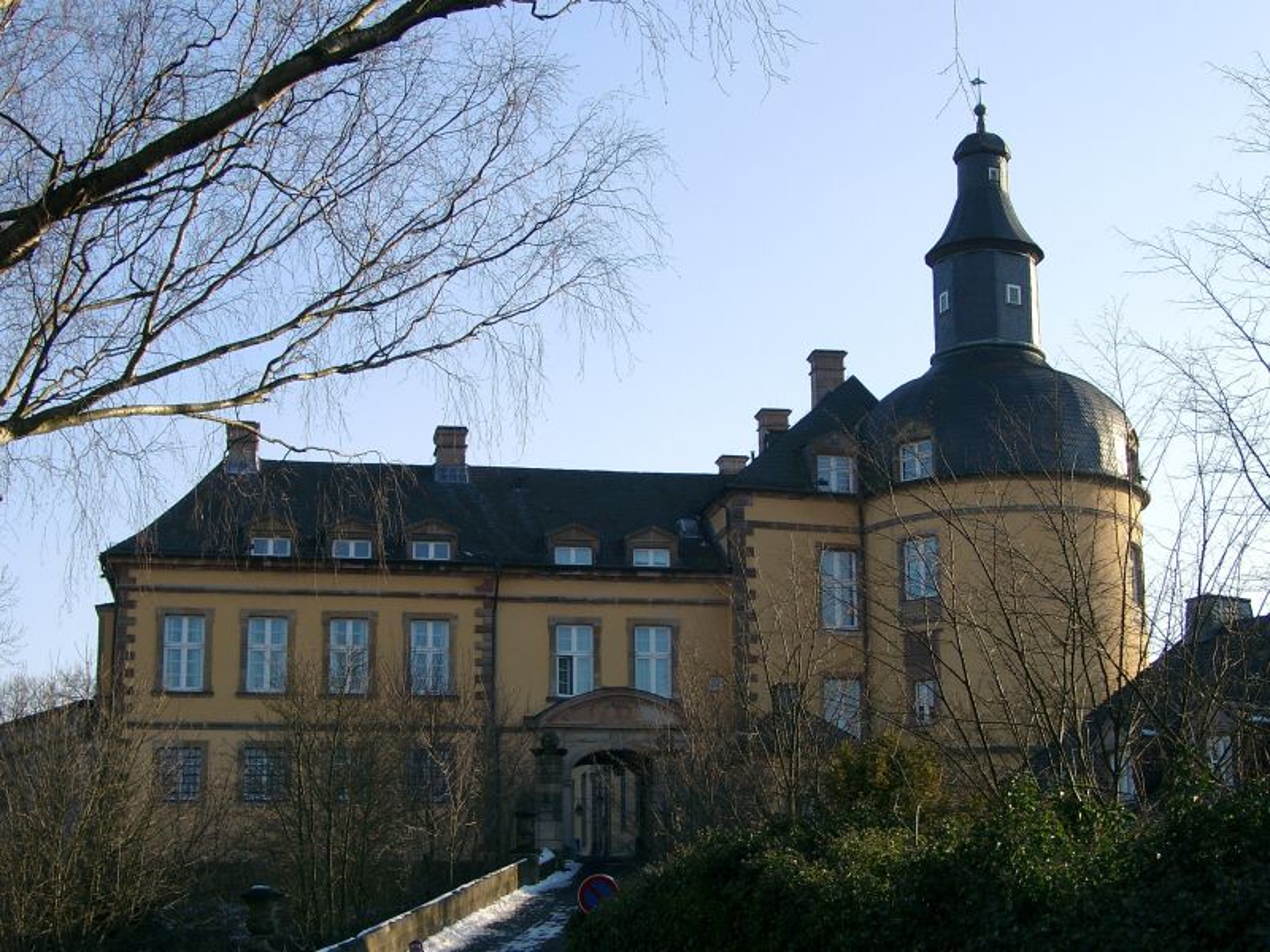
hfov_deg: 32.2
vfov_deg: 24.4
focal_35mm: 60
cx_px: 635
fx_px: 2201
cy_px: 476
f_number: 4
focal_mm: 12.52
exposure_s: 1/416
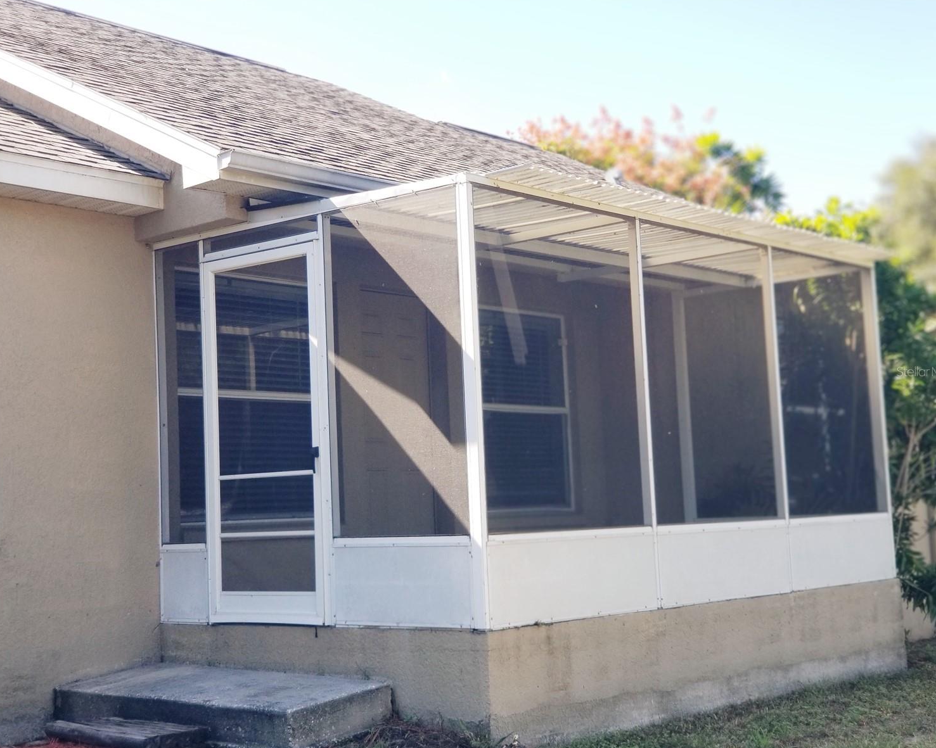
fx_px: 1523
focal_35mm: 55
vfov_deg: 27.6
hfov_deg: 34.2
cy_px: 371
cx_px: 449
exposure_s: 1/177
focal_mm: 6
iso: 25
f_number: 2.4
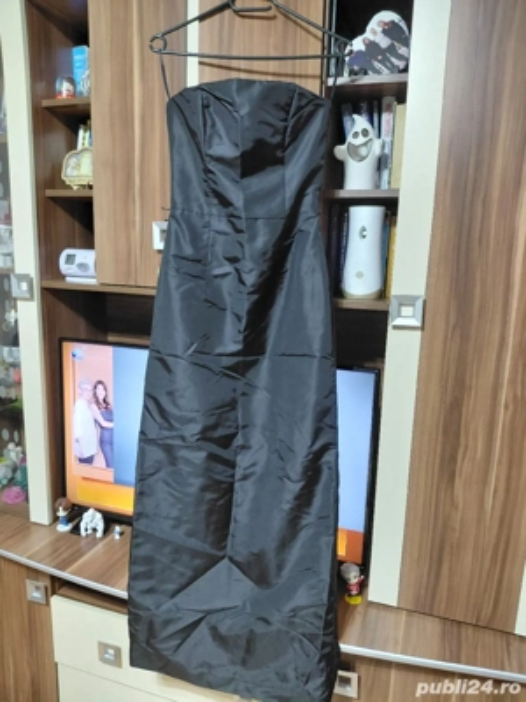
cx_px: 263
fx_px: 507
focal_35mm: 25
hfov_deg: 54.9
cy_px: 351
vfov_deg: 69.4
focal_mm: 4.69
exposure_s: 1/40.2
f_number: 1.8
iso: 320
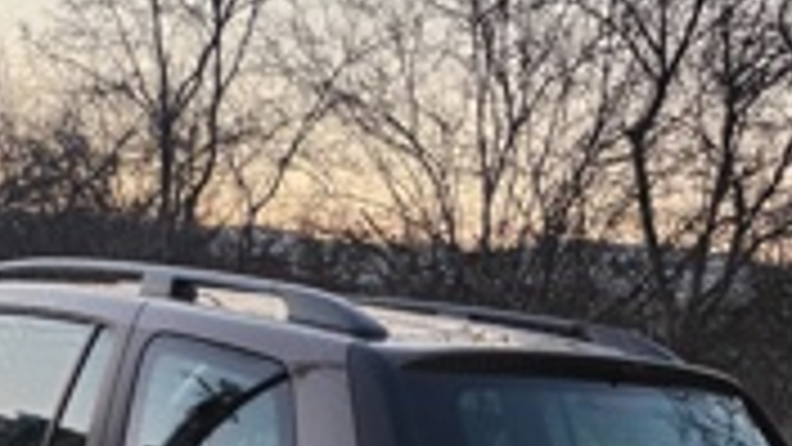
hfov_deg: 29.2
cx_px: 284
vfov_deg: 15.5
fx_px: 1512
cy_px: 667
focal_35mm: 72
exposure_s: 1/60
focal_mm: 4.75
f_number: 1.8
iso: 117
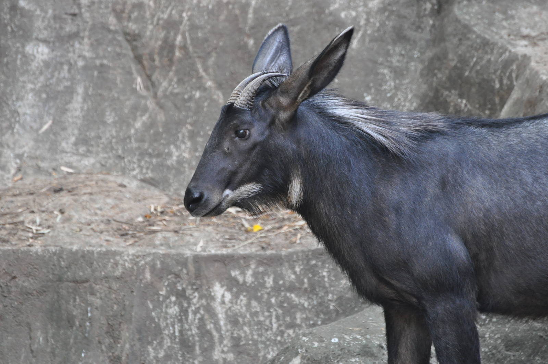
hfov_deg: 4.6
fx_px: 6842
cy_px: 182
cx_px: 274
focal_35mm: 450
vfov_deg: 3.0
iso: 1250
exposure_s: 1/125
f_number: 5.6
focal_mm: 300
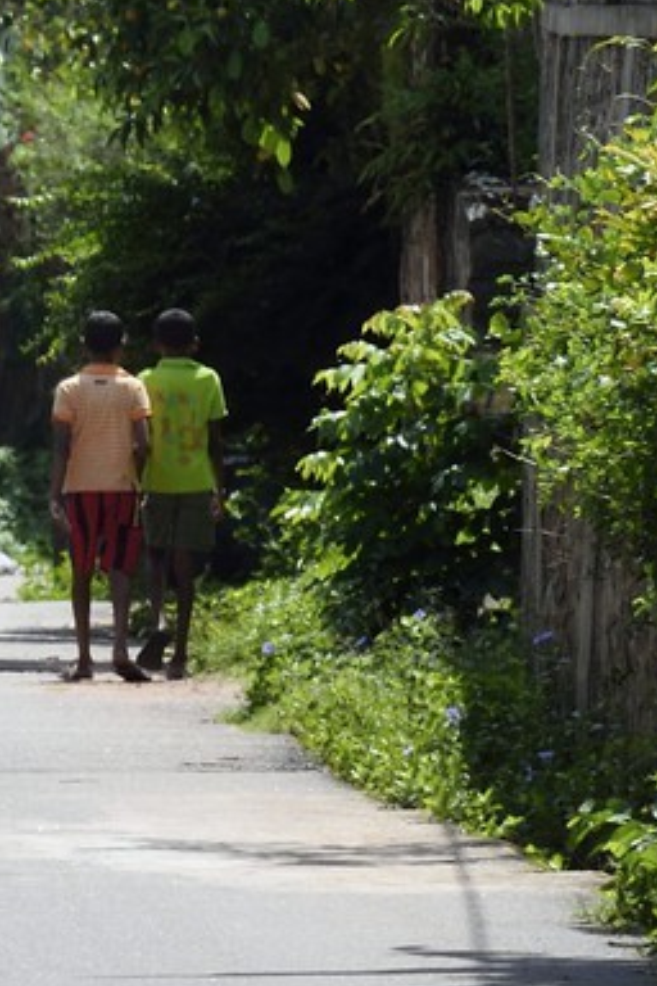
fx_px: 22802
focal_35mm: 833
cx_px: -1276
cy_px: 434
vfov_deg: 2.5
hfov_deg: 1.6
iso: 800
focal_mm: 200
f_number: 10
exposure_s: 1/1250
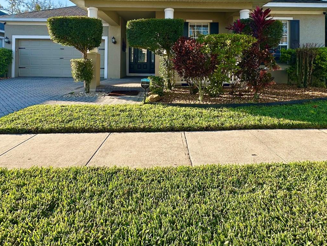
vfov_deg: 58.0
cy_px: 62
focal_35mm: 22
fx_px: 208
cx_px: 167
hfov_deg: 76.4
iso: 40
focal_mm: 2.22
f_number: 2.2
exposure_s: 1/412
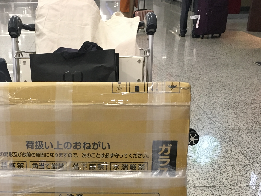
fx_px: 407
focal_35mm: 54
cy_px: 179
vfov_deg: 26.1
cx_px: 78
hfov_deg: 35.0
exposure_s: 1/33
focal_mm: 4.15
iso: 160
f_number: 2.2
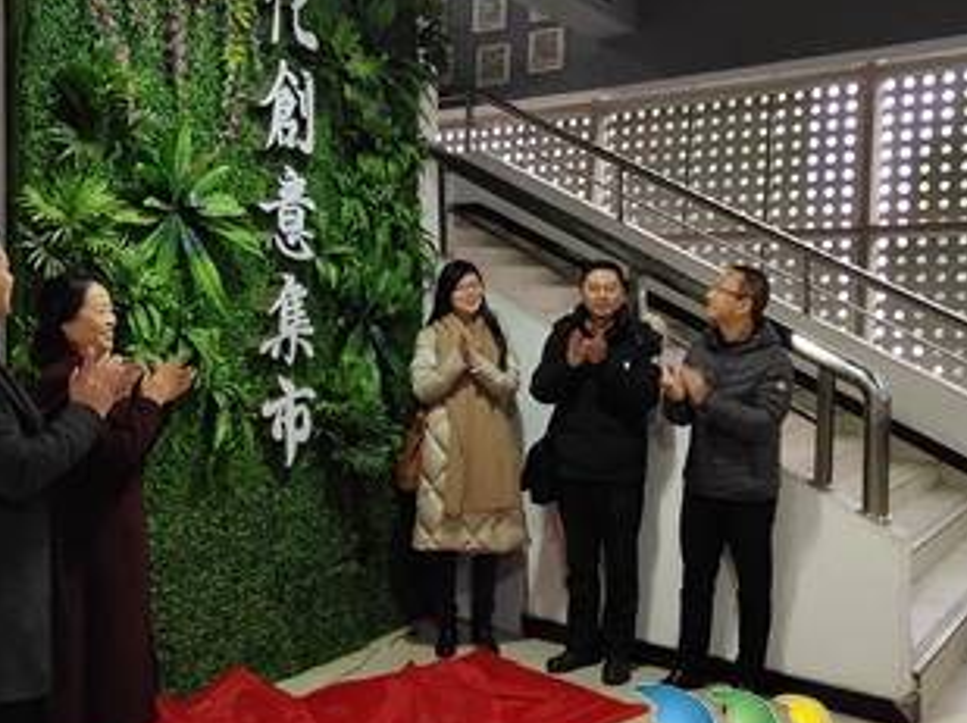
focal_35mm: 47
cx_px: 422
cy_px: 299
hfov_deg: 40.4
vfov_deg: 30.8
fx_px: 1311
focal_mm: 4.27
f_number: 1.8
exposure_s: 1/33
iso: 408
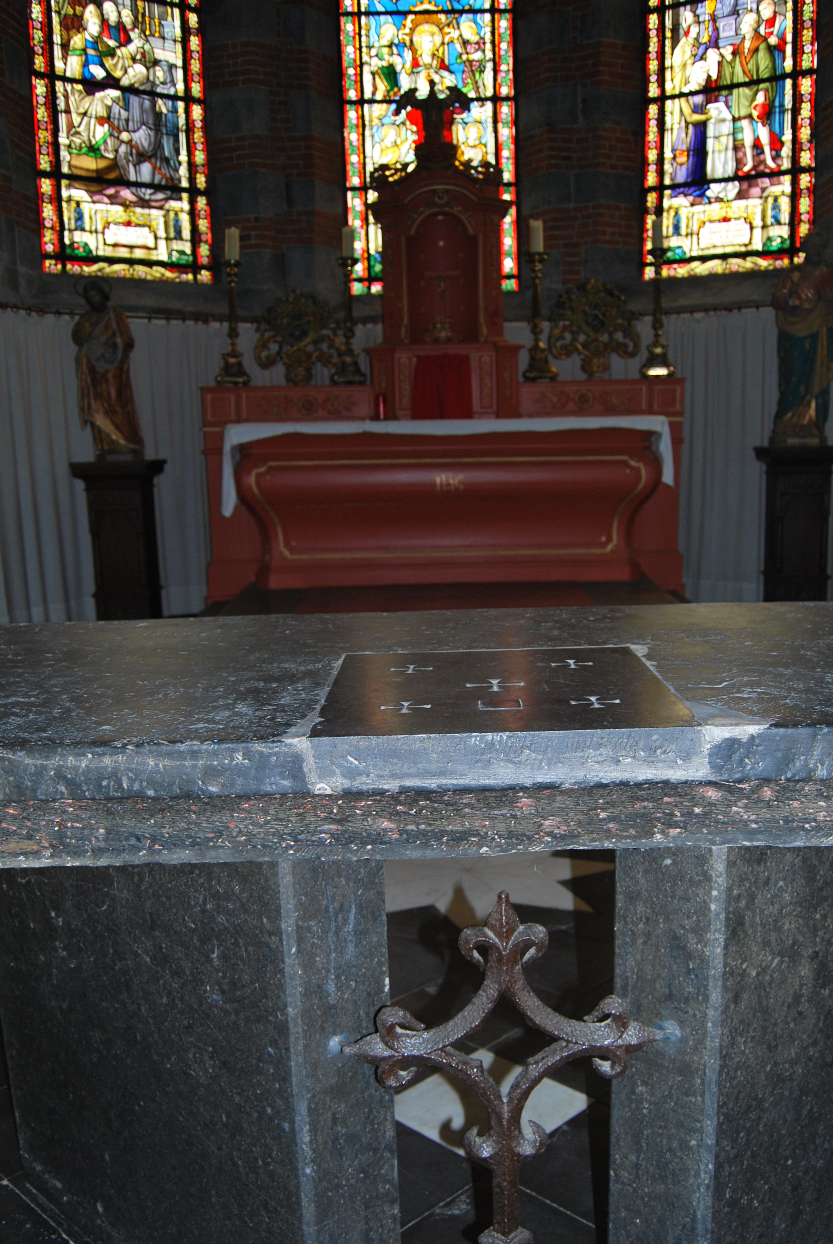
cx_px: 449
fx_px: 1107
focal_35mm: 32
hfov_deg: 41.2
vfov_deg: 58.5
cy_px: 704
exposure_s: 1/60
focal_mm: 18
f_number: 3.5
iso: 200
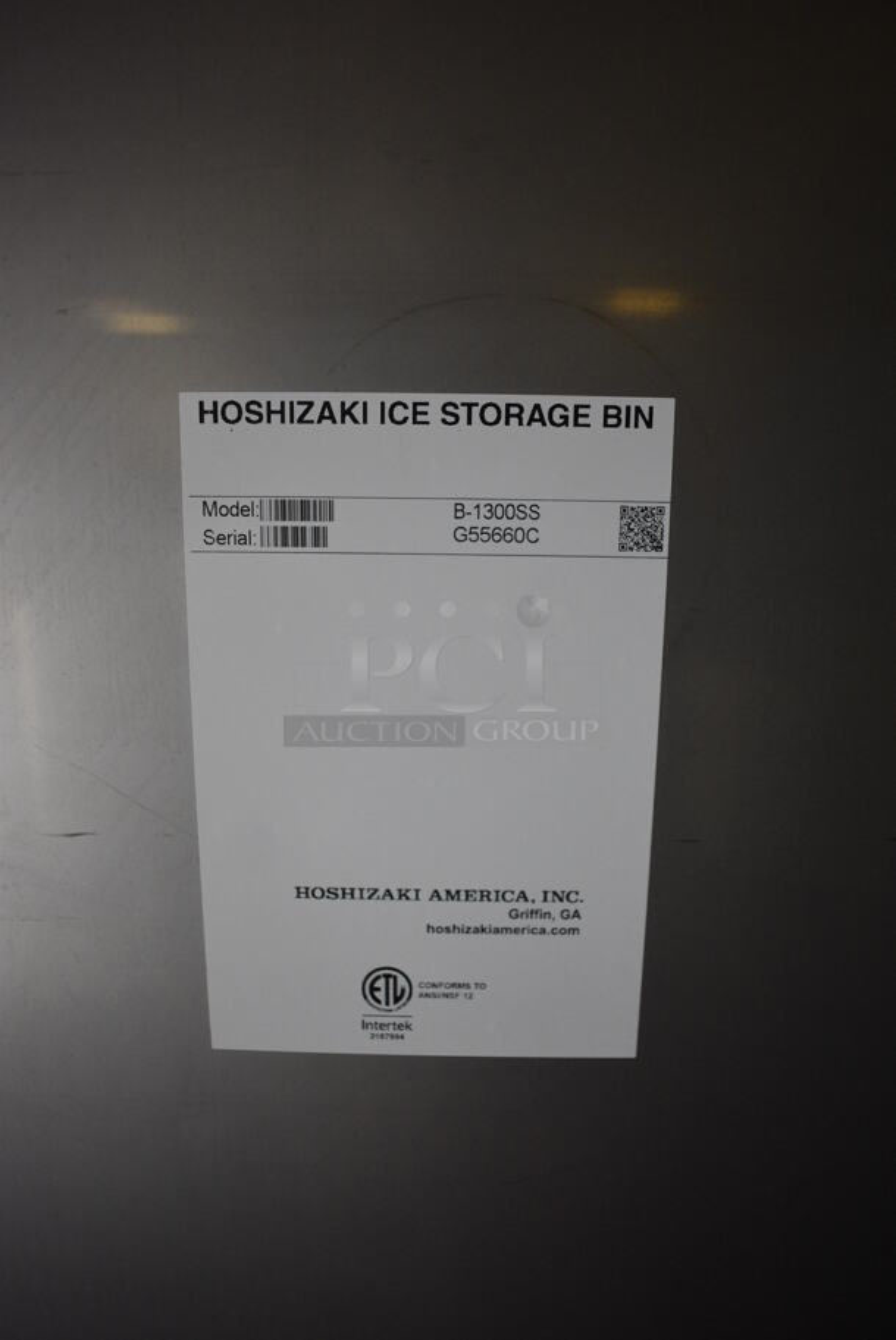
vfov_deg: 67.3
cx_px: 448
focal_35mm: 27
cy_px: 670
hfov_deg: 48.0
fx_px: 1006
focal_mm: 18
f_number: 3.5
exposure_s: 1/125
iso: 1100
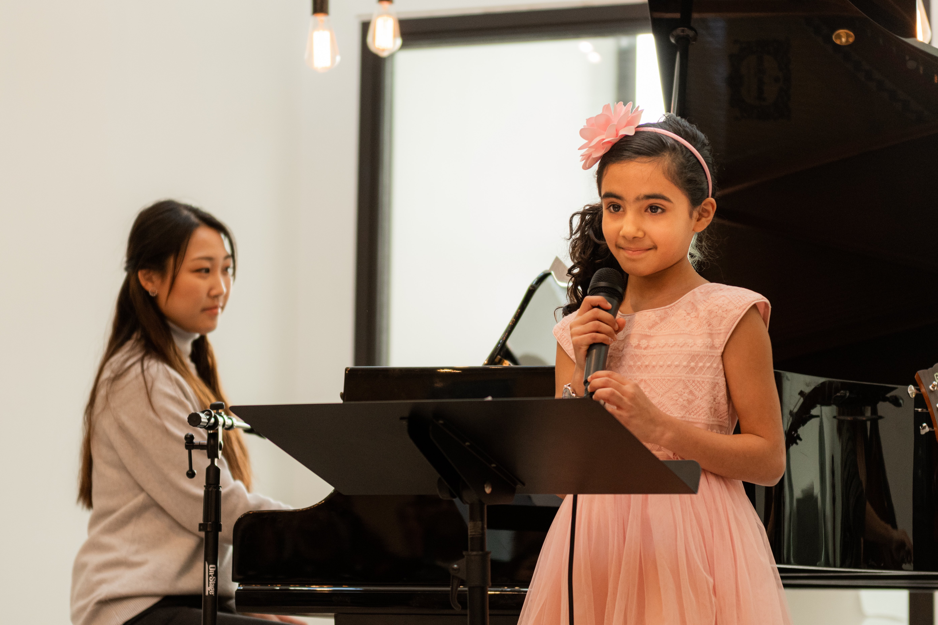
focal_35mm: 105
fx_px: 2736
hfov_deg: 19.5
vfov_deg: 13.0
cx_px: 469
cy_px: 312
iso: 1000
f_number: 2.8
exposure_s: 1/200
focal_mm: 70
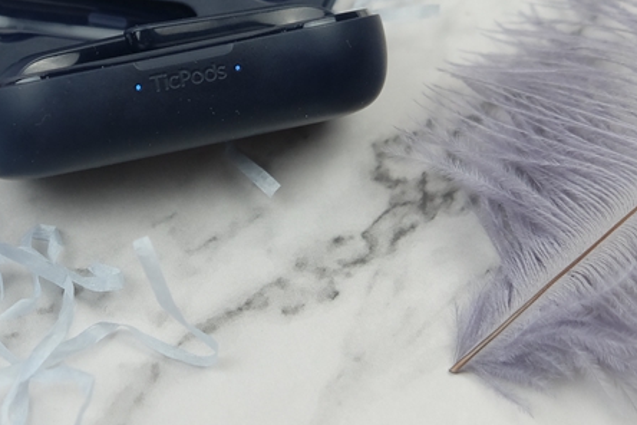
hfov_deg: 15.0
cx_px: 174
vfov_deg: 10.0
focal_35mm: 136
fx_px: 2406
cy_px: 15
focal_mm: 39
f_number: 3.6
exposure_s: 1/110
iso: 500
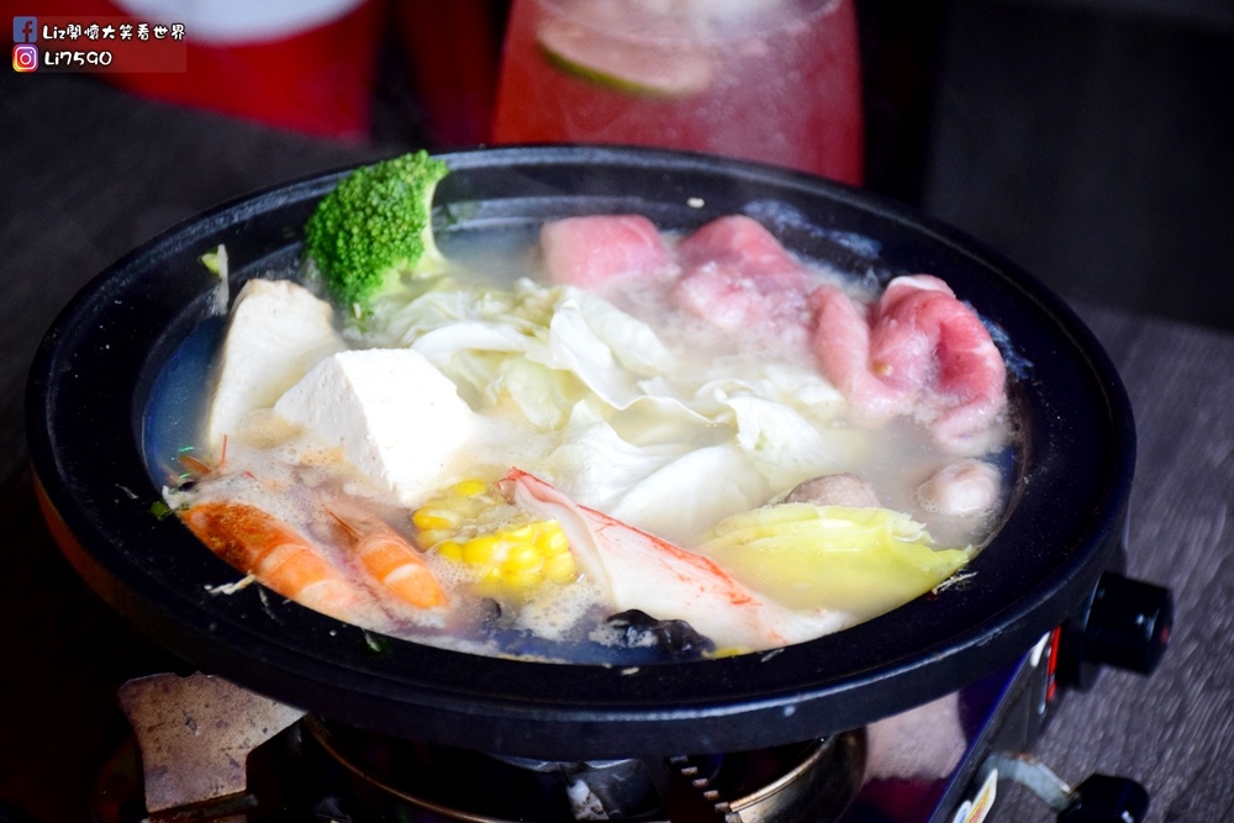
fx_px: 3857
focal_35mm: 112
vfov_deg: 12.2
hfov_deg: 18.2
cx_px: 617
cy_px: 412
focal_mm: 75
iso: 2500
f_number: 5.6
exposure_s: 1/500
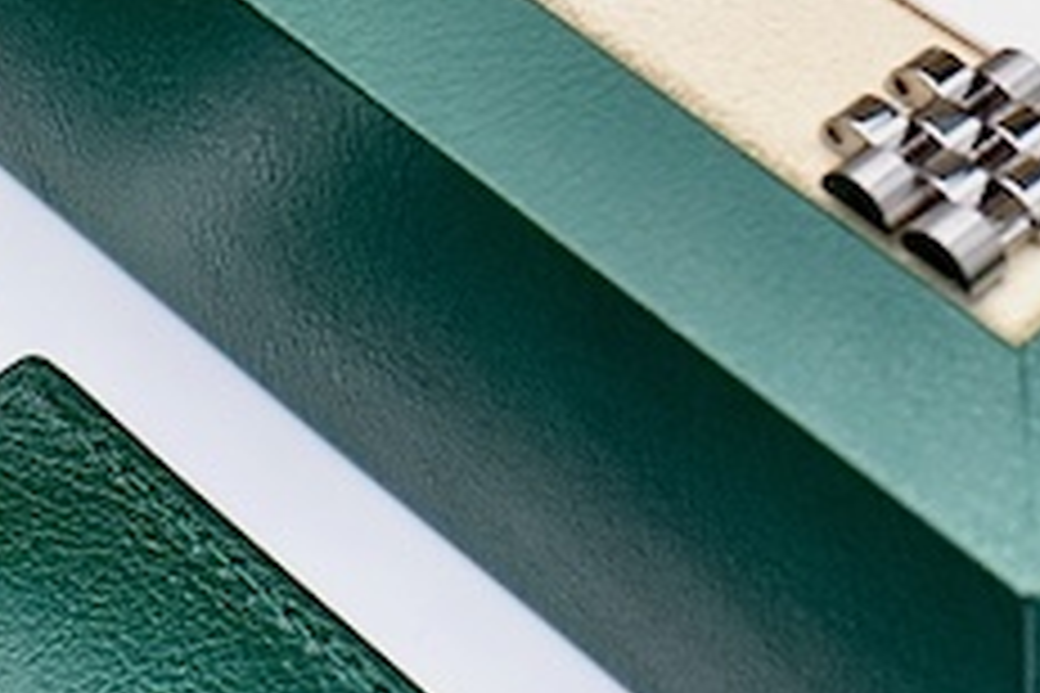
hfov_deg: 12.4
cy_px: -540
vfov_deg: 8.0
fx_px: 4795
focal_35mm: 166
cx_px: 581
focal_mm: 20
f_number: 5
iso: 800
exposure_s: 1/125
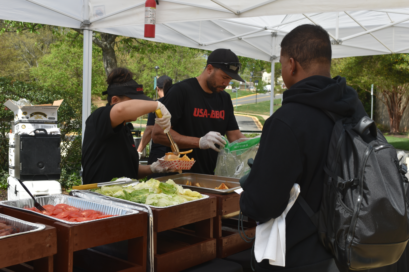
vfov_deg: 28.1
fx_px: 545
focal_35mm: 48
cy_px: 136
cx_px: 204
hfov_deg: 41.1
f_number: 8
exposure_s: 1/250
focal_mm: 32
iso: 110
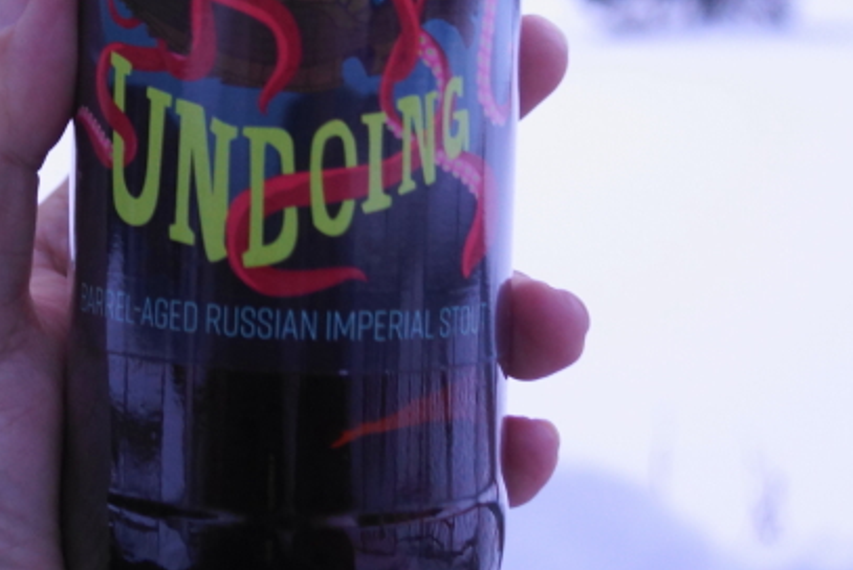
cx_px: 298
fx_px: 1921
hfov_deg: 24.9
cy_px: 23
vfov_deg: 16.6
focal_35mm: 81
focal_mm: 22
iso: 400
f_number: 3.5
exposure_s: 1/3
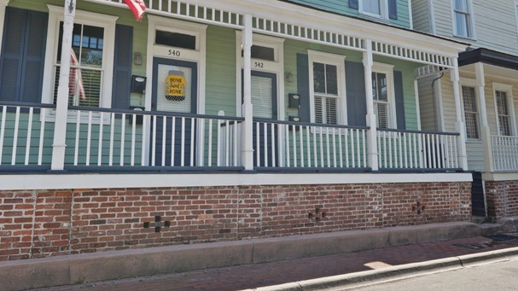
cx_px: 260
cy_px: 101
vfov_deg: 37.5
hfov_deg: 62.7
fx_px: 425
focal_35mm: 31
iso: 320
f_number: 9
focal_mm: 16.5
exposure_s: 1/100
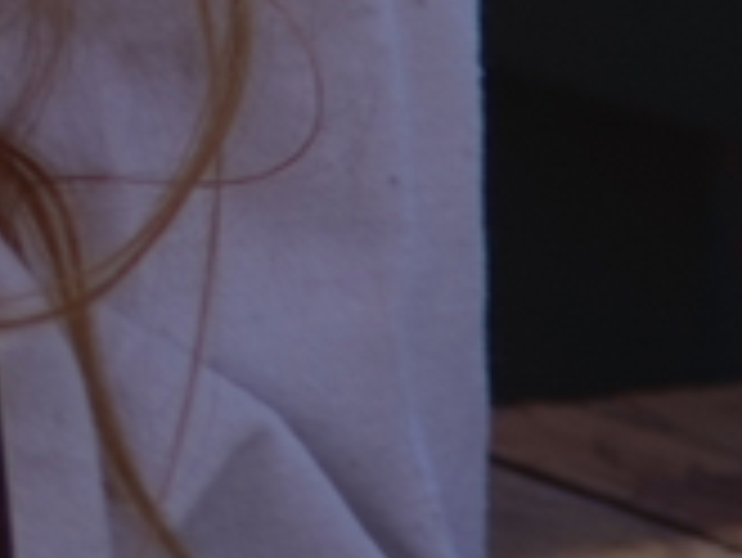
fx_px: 25848
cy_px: -666
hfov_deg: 1.6
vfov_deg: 1.2
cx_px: -679
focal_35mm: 1205
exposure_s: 1/160
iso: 50
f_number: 4.5
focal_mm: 135
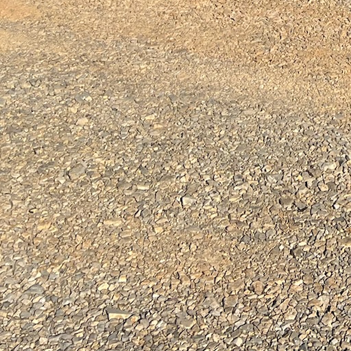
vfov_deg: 16.1
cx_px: 417
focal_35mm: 92
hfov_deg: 18.0
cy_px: -276
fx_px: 1055
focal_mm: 5.7
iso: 50
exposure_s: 1/6993
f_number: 1.5
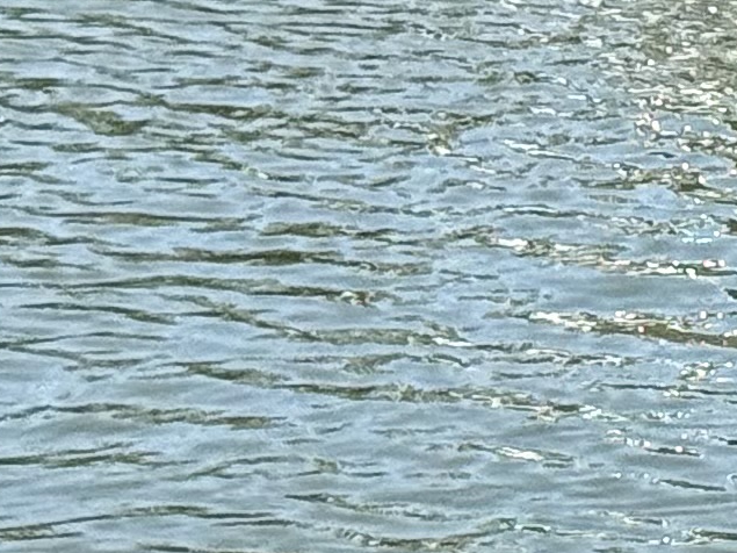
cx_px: 1711
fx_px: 6492
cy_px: -920
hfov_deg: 6.2
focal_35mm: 305
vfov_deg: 4.7
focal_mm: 6.76
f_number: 1.78
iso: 64
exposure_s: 1/3226
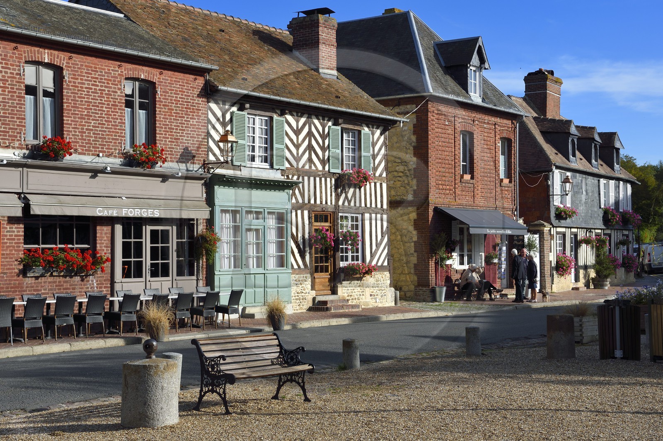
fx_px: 1104
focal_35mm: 60
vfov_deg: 22.6
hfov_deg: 33.4
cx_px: 332
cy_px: 220
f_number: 13
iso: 200
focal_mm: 60
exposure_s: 1/200
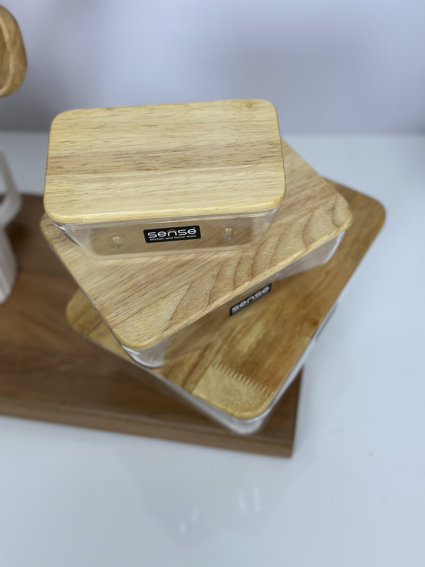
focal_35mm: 48
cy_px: 284
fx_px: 786
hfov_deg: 30.3
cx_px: 212
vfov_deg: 39.7
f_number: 1.78
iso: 80
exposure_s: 1/201
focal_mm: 6.86
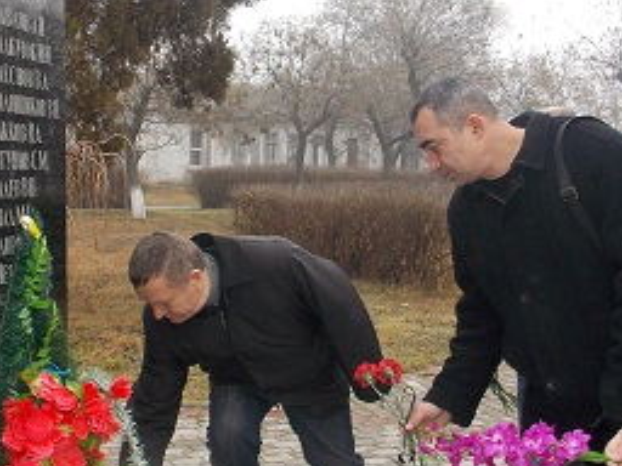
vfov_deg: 27.0
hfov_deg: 35.5
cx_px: 282
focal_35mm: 54
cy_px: 250
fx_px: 970
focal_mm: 4
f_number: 3.1
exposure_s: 1/125
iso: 80
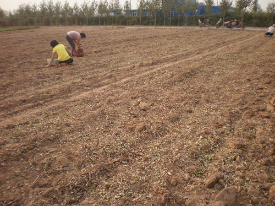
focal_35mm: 36
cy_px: 103
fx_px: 286
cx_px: 138
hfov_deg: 51.4
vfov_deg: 39.7
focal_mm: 6.3
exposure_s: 1/320
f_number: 3.1
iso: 100
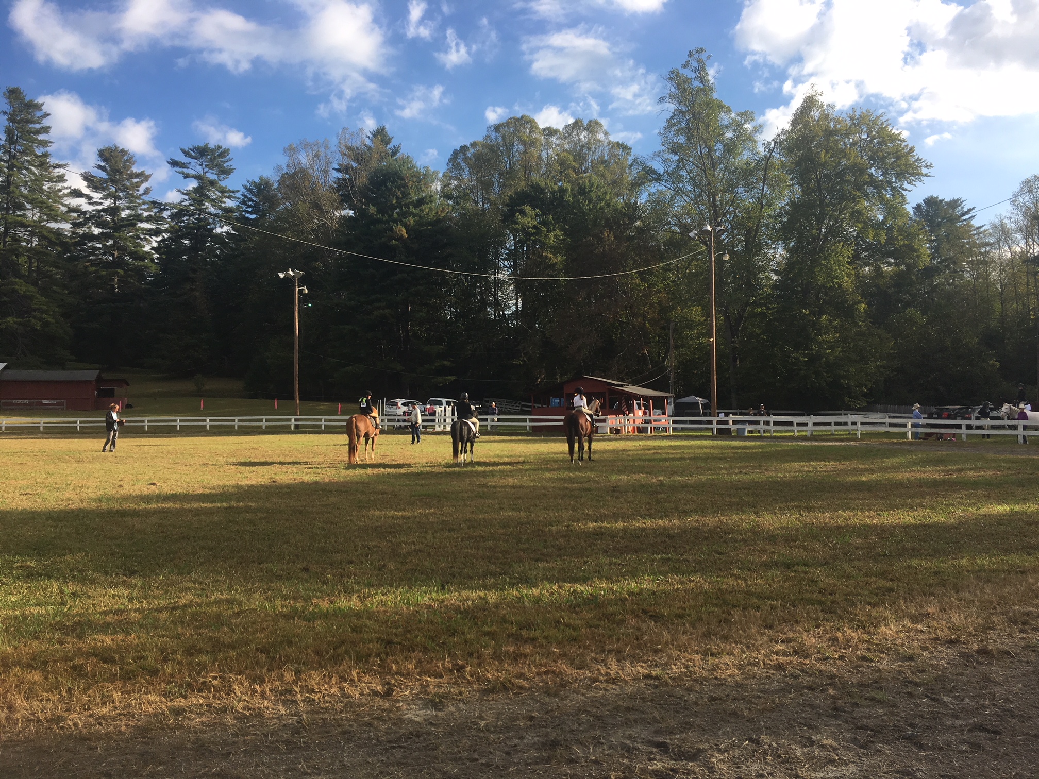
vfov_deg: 48.2
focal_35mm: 29
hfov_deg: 61.7
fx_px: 870
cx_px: 520
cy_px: 390
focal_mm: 4.15
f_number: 2.2
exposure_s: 1/725
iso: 25
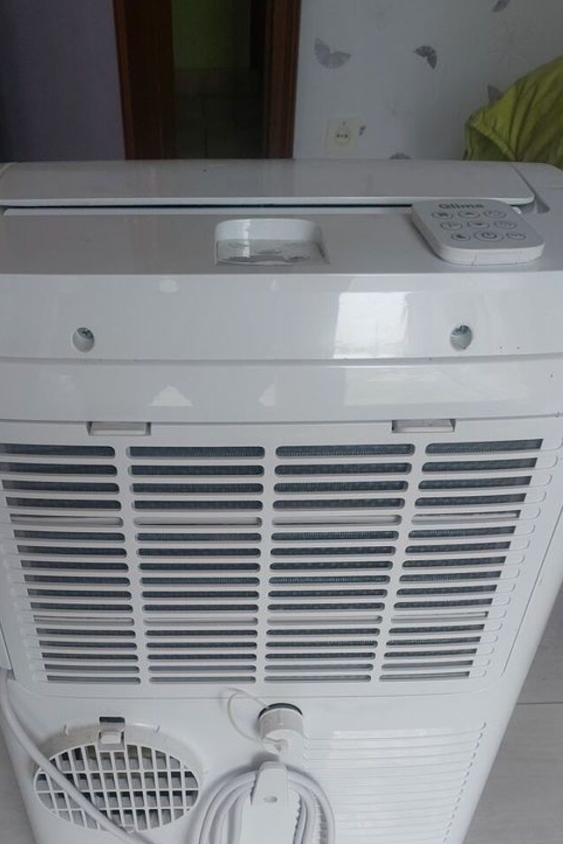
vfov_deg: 52.2
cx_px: 217
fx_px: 844
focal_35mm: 36
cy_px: 554
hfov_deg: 36.7
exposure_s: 1/50
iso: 160
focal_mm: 5.23
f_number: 1.8
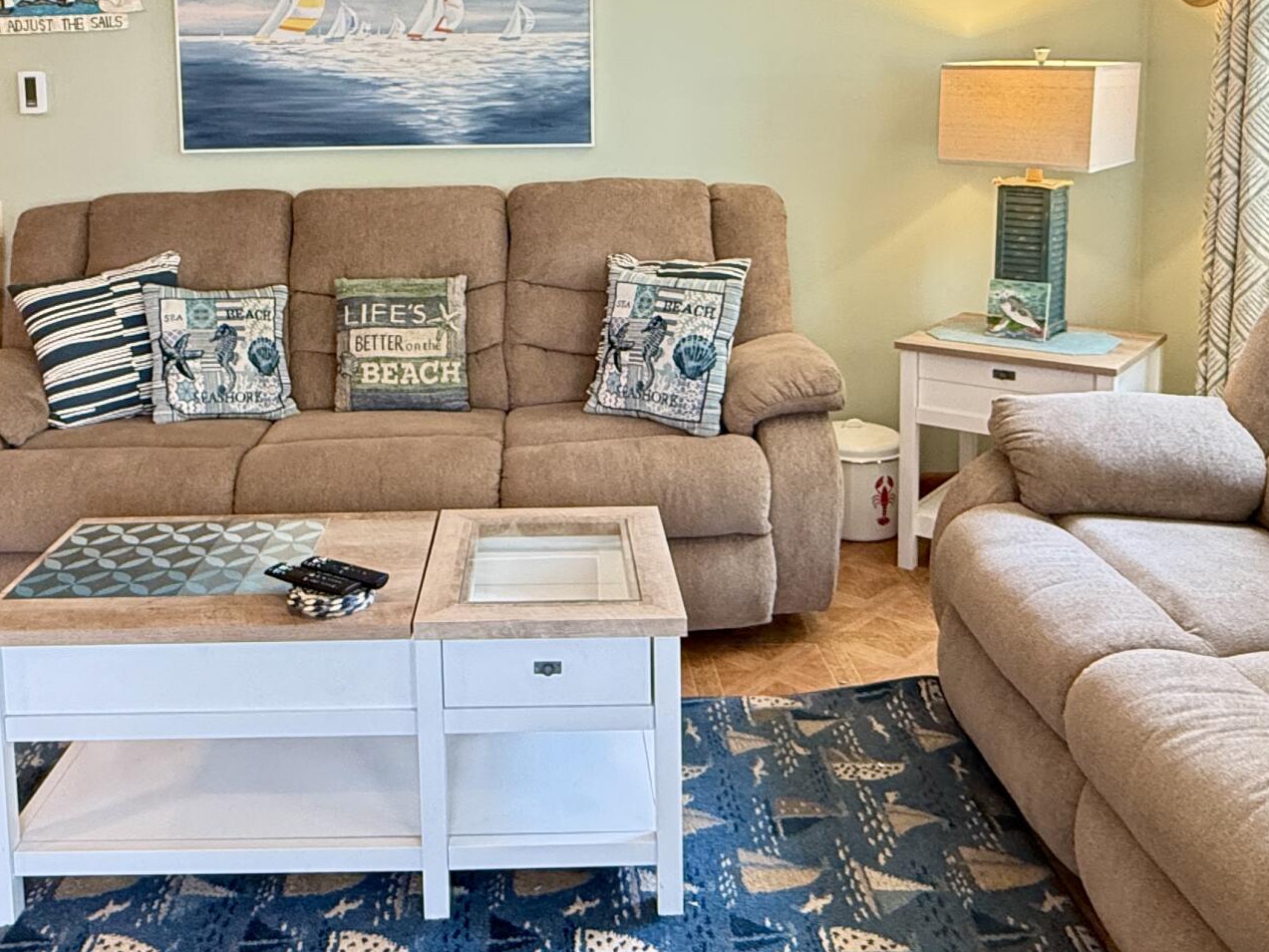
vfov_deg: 41.4
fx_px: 1210
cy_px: 210
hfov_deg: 55.1
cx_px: 544
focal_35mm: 33
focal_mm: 2.22
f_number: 2.2
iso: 500
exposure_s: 1/60
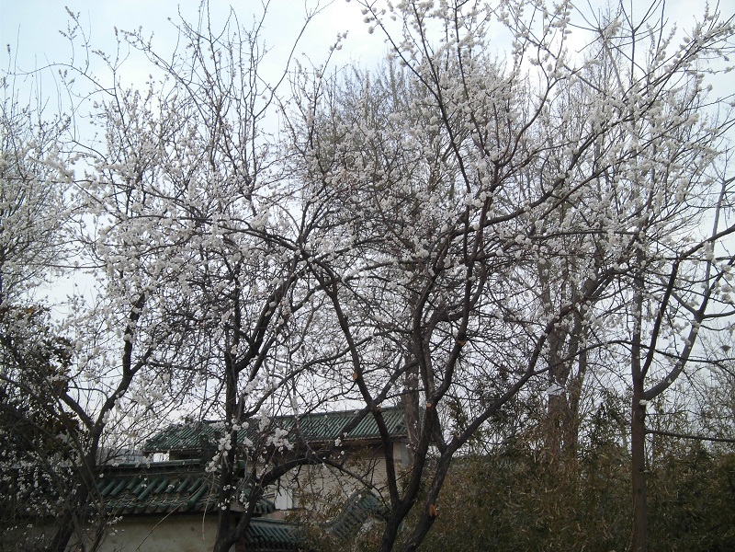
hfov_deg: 40.4
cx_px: 368
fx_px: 998
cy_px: 276
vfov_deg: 30.9
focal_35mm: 47
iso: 100
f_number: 3.4
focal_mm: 8.3
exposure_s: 1/80
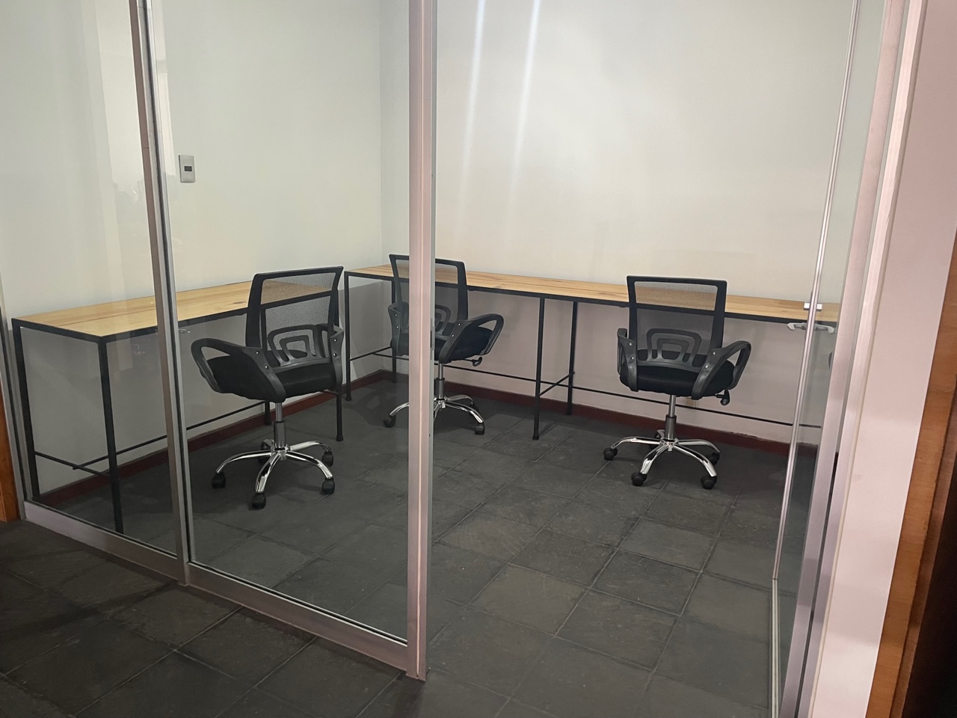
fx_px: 719
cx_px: 478
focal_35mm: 26
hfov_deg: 67.3
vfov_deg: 53.1
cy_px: 359
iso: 200
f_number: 1.6
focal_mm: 4.2
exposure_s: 1/60
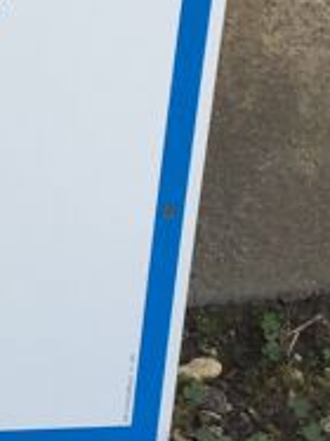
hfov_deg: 11.0
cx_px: -295
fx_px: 1578
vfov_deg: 15.9
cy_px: 149
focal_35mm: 124
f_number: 2.2
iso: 32
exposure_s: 1/344
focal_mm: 4.15
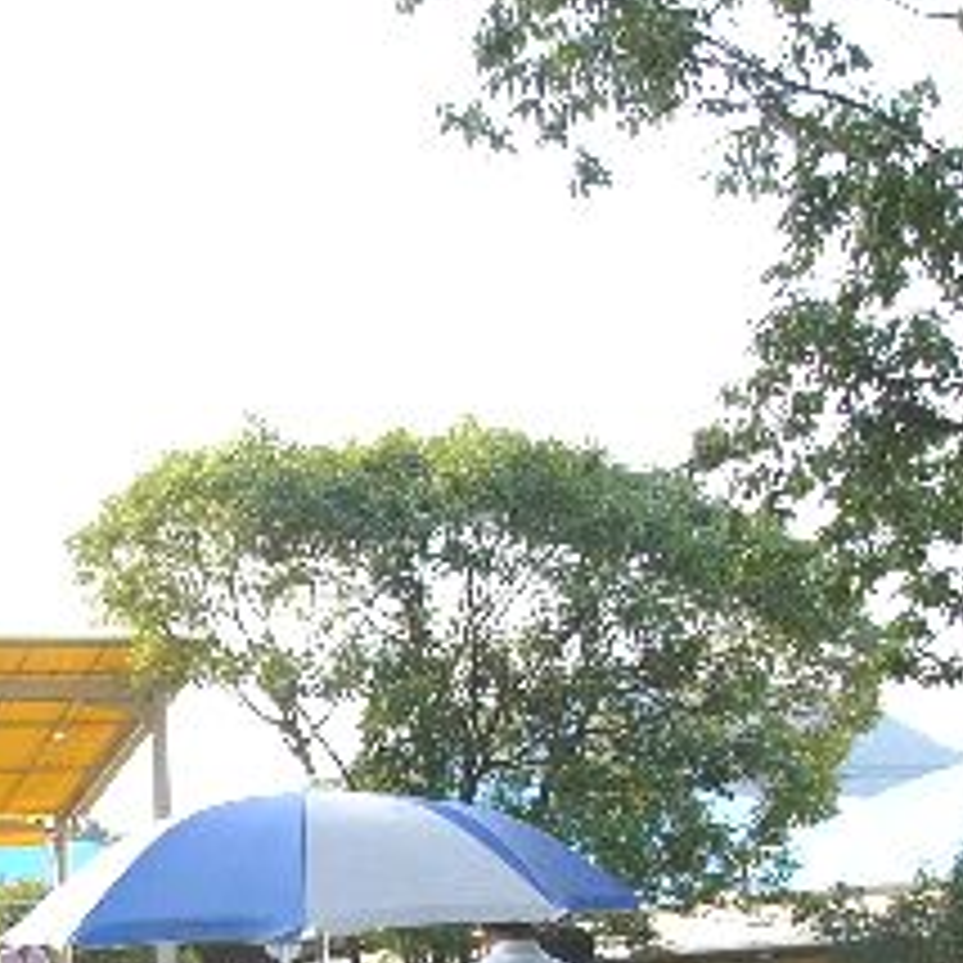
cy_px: 909
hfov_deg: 17.5
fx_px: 2990
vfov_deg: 17.9
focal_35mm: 95
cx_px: -158
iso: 50
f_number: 3.3
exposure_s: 1/125
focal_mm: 6
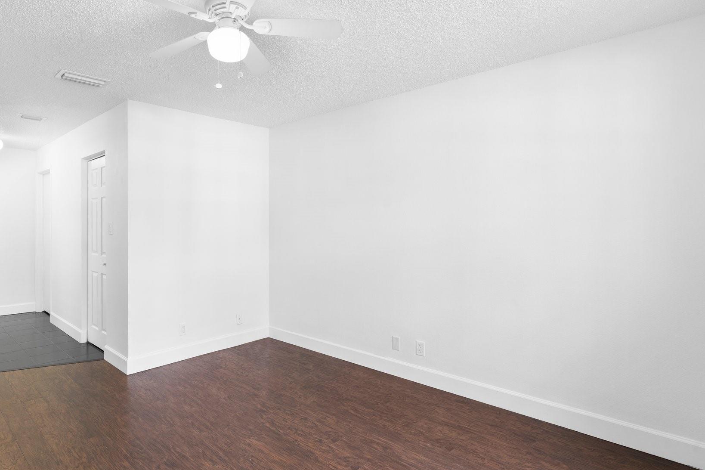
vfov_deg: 61.9
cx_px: 269
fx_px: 392
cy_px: 230
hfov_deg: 82.6
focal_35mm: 20
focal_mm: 16
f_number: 8
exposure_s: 1/20
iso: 500
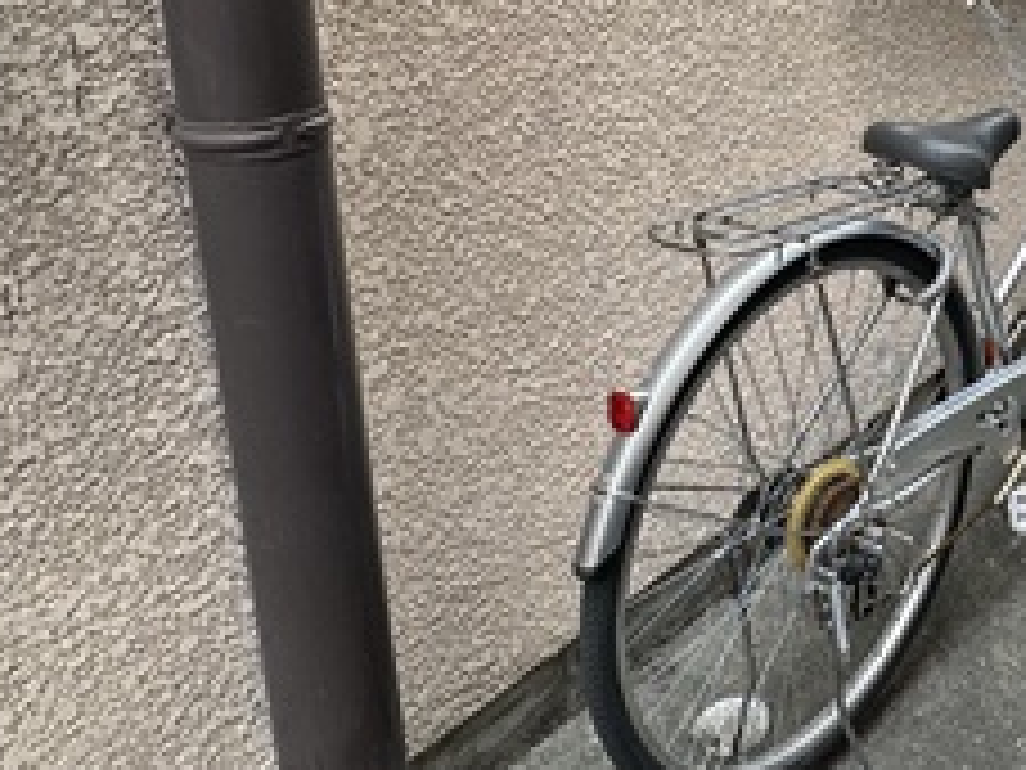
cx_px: 1004
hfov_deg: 39.2
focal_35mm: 43
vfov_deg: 31.9
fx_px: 1274
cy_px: 74
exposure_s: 1/117
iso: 40
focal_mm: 2.22
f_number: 2.2
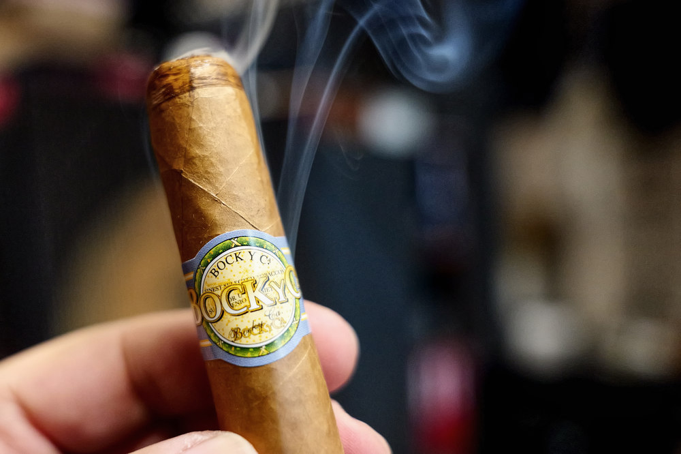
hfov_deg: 73.8
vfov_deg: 53.1
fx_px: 454
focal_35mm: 24
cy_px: 227
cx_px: 340
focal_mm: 24
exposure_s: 1/800
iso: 6400
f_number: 2.8
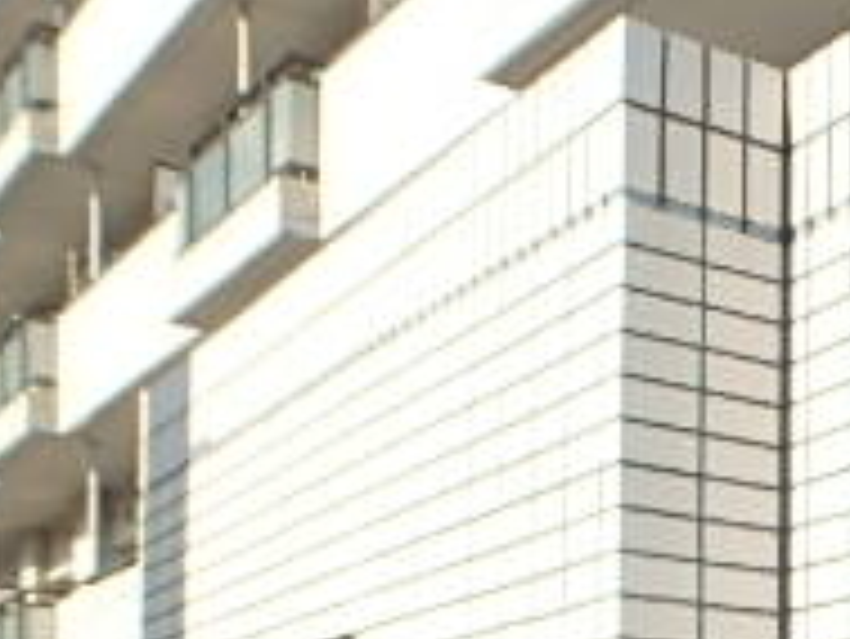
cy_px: 891
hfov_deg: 21.2
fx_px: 1745
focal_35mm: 71
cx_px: 1408
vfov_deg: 18.8
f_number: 3.5
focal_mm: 3.7
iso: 125
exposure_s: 1/500
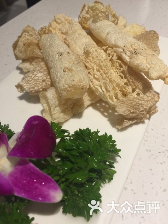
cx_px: 84
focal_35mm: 29
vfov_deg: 61.7
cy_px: 112
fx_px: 188
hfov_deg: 48.2
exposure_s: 1/17
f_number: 2.2
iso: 40
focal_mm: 4.15
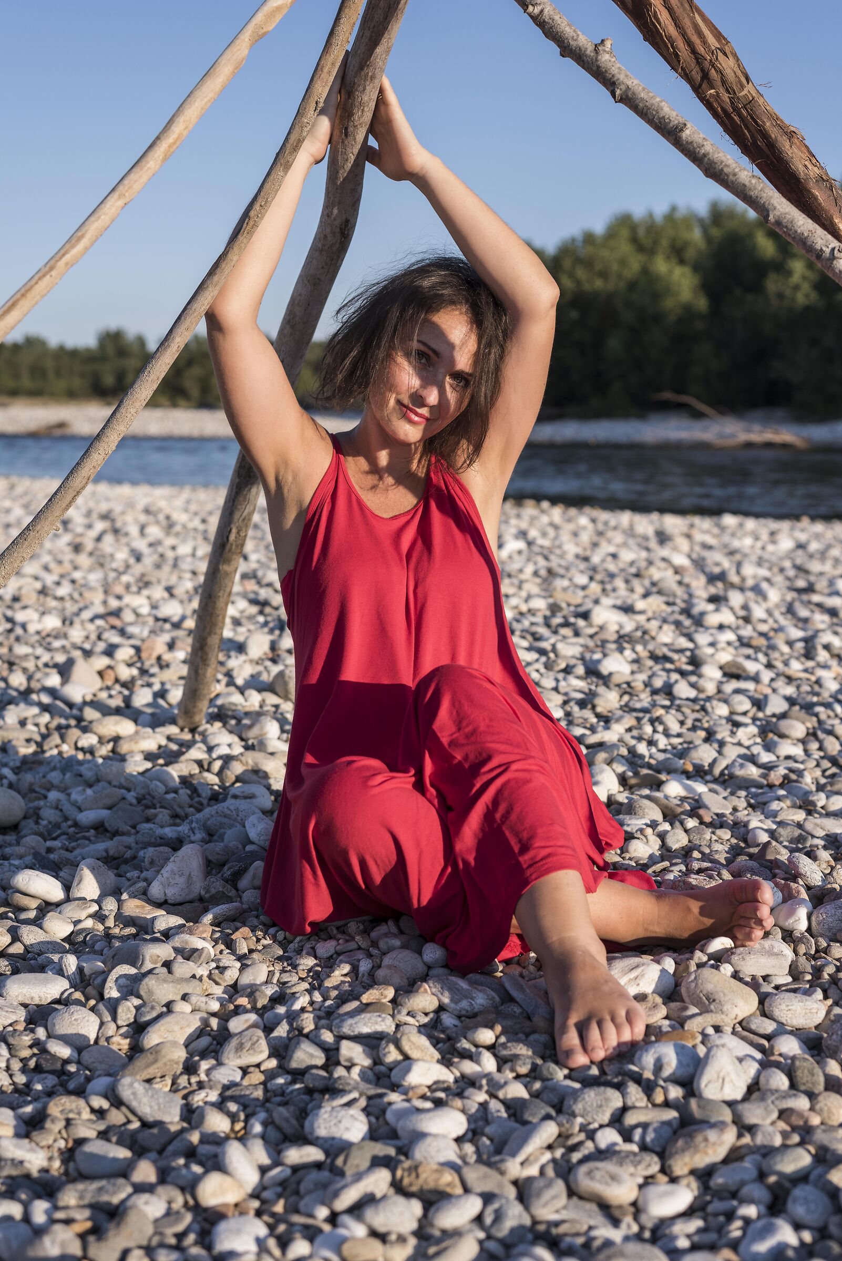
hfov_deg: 27.0
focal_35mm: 50
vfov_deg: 39.6
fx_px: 1753
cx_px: 421
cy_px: 630
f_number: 4.5
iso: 250
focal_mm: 50
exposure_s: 1/1000
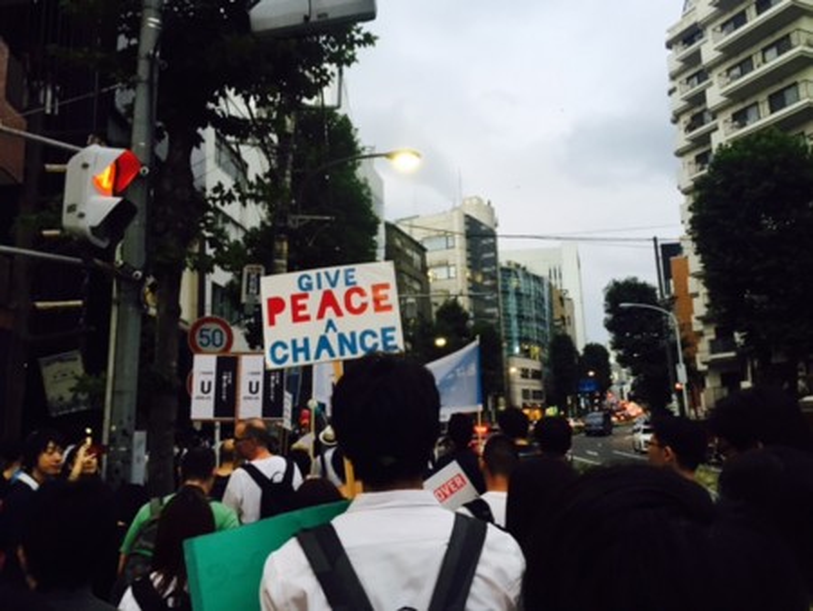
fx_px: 681
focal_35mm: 29
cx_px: 406
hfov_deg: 61.6
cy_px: 306
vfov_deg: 48.3
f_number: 2.2
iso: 32
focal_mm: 4.15
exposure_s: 1/30
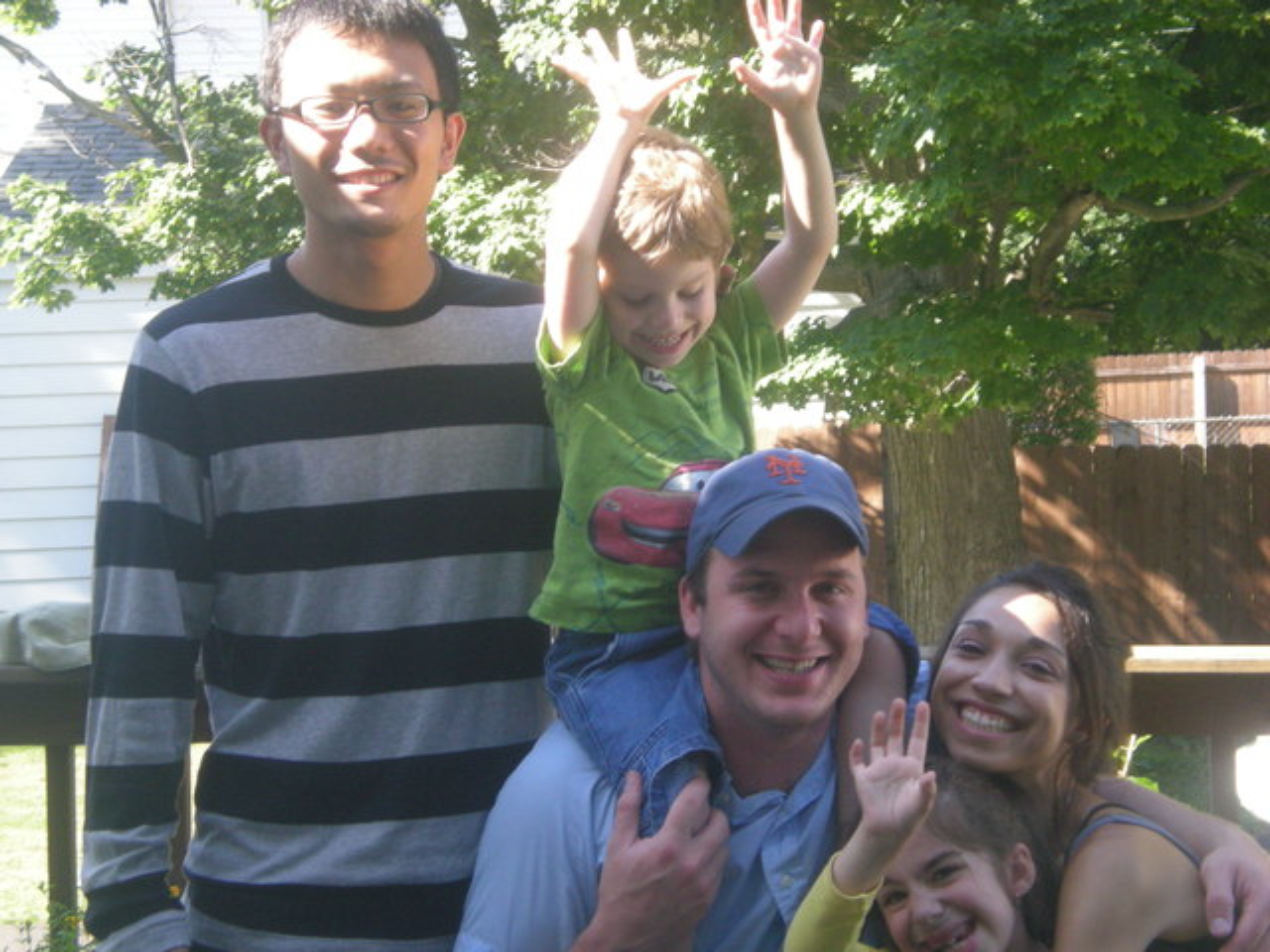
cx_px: 635
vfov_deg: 17.0
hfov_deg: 22.5
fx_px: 3192
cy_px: 476
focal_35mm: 87
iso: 206
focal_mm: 14.3
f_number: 5.1
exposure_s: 1/107
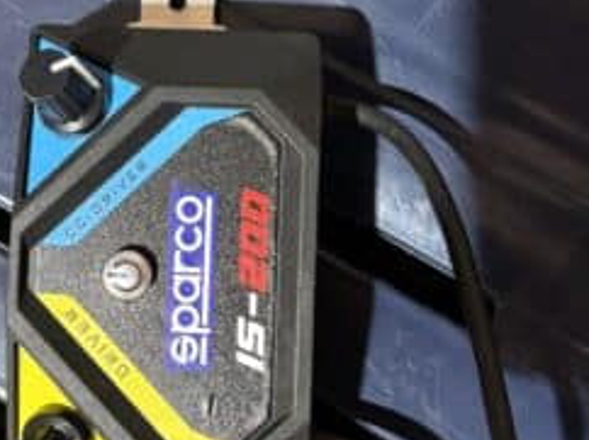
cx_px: 161
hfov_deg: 42.8
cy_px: 168
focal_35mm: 43
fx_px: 731
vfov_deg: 33.4
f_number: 1.6
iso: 500
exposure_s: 1/33
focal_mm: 5.96
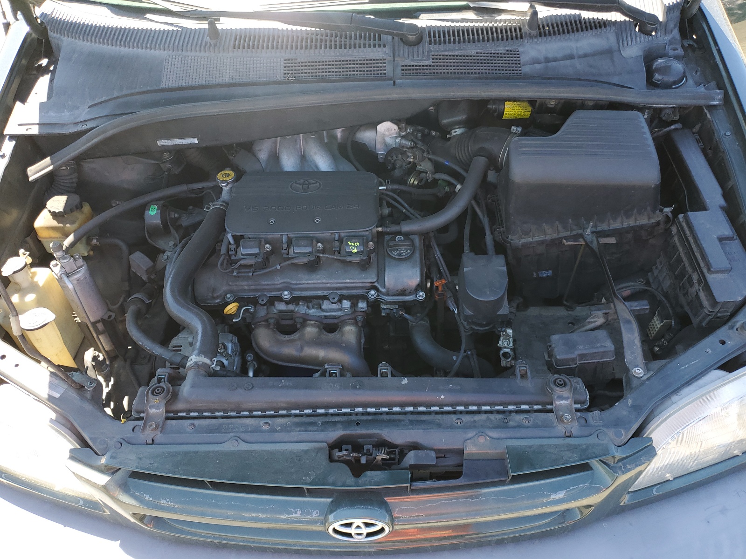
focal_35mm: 26
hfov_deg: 67.3
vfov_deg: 53.1
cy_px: 280
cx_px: 373
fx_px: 560
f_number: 1.5
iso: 50
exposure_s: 1/286
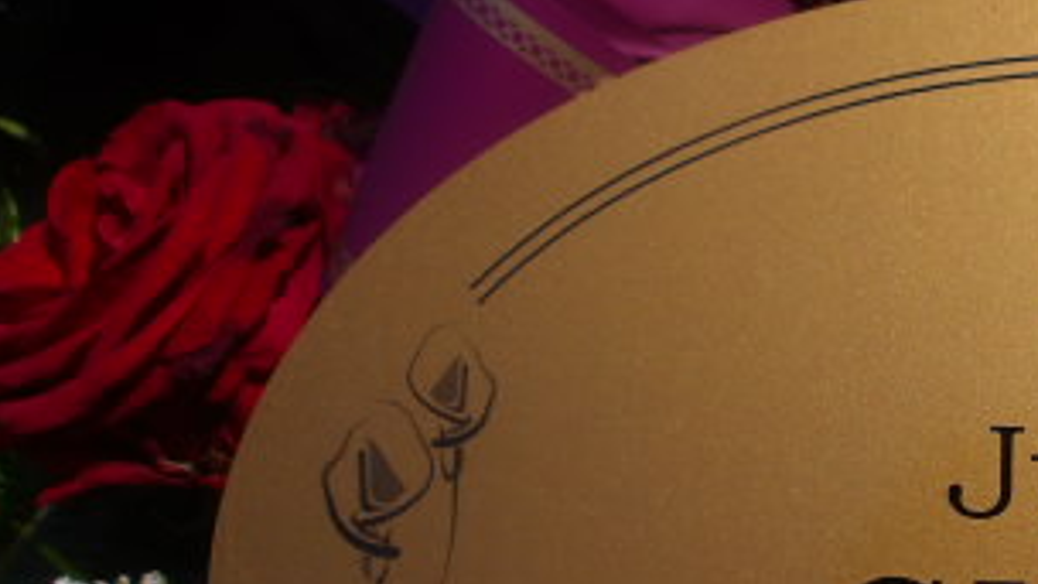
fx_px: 1706
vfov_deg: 18.6
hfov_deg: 30.9
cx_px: 1086
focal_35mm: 62
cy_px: 652
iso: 100
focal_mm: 4.9
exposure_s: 1/312
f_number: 10.4
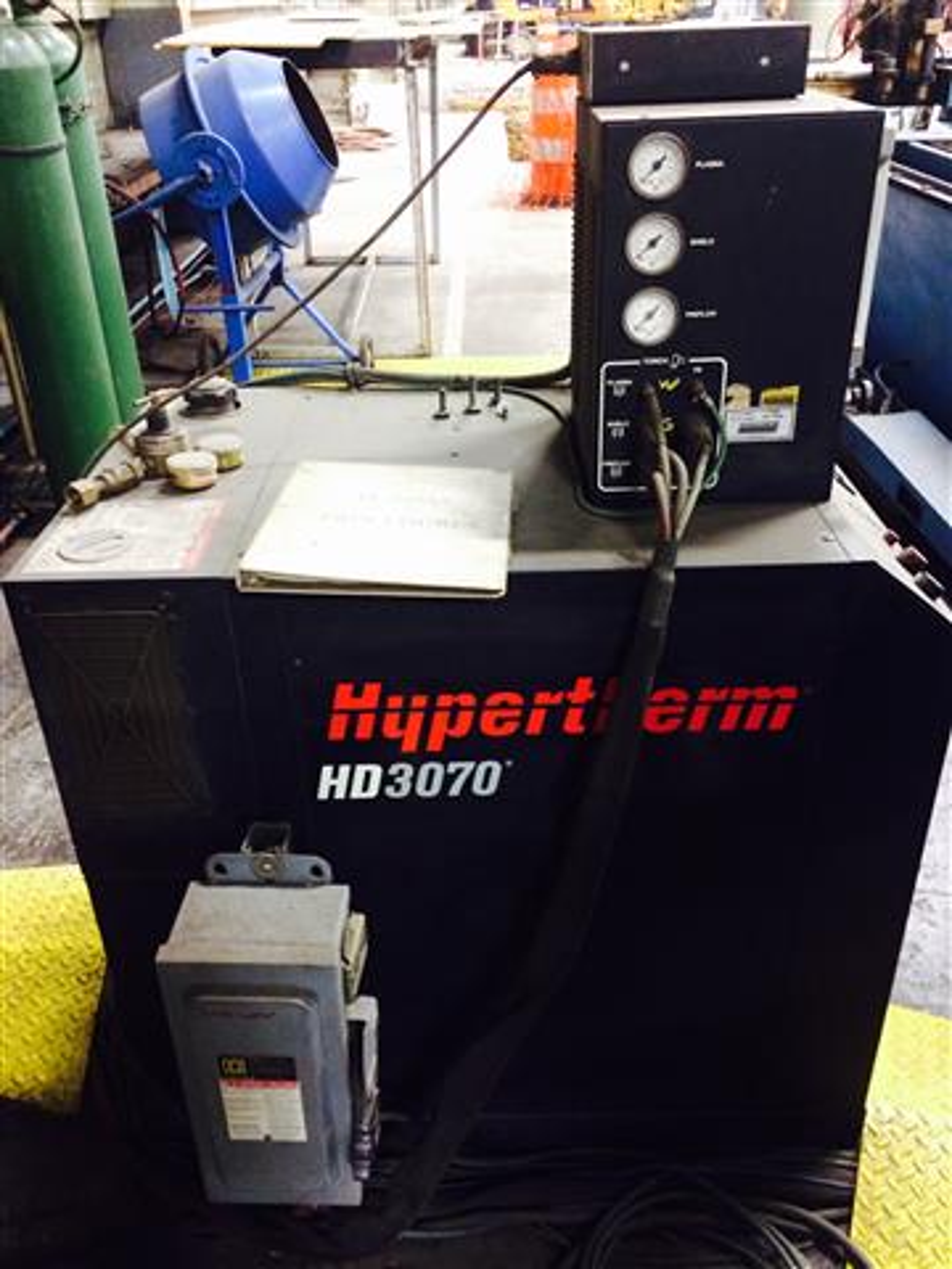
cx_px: 476
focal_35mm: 30
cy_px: 634
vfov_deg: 60.0
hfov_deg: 46.8
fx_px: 1100
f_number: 2.2
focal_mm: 4.12
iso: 320
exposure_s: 1/20
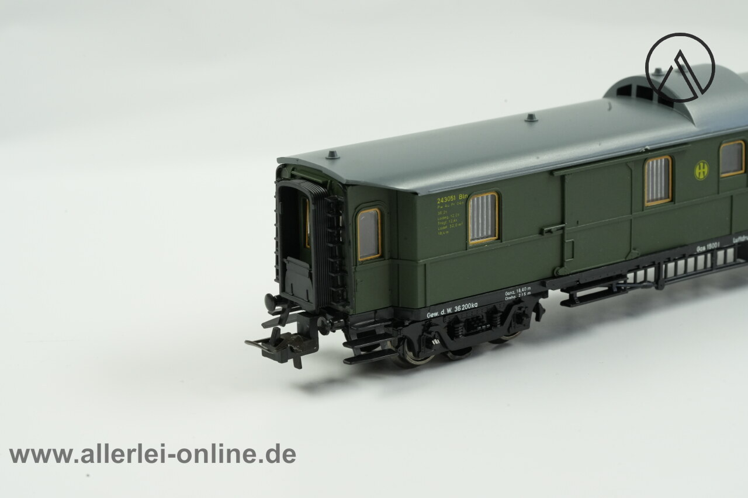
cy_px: 249
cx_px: 374
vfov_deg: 15.2
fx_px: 1870
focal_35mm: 90
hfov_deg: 22.6
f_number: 16
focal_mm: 90
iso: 2500
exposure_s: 1/40
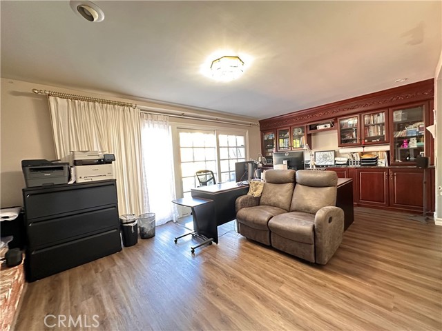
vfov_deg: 85.7
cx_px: 221
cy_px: 166
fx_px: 179
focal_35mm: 14
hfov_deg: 102.1
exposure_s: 1/40
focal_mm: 2.22
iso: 1000
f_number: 2.2
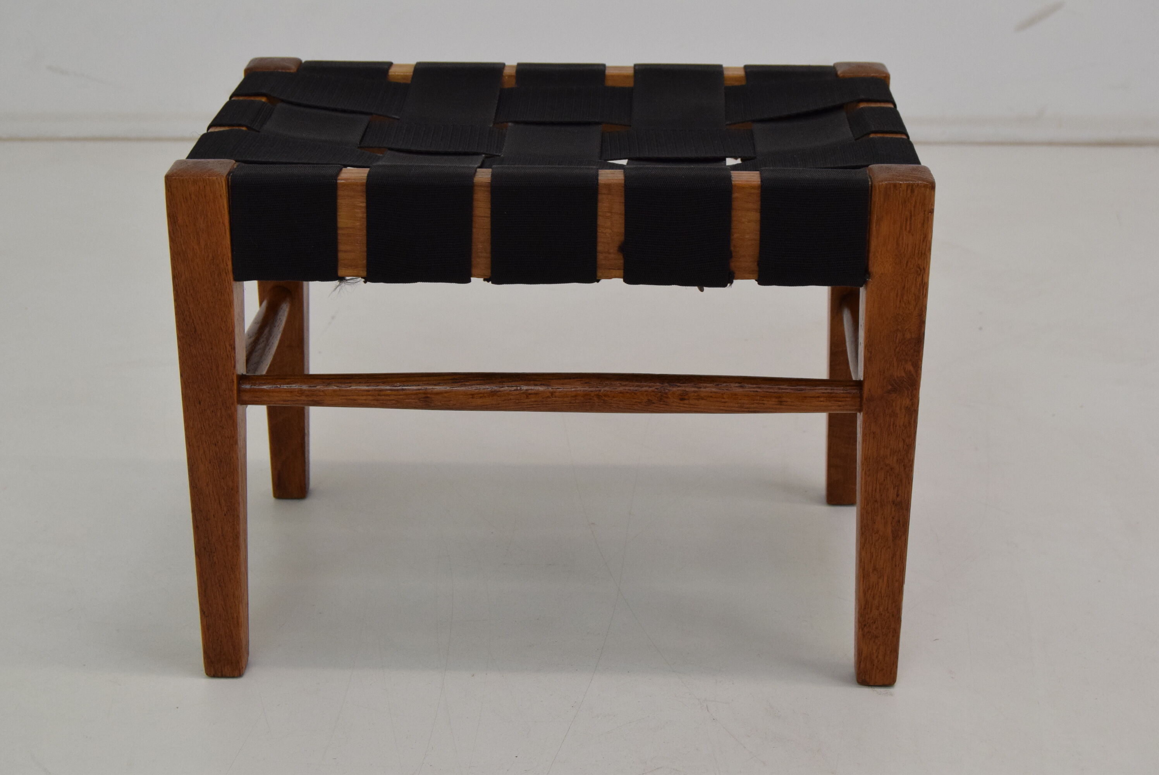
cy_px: 388
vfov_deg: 20.2
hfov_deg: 29.8
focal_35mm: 68
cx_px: 580
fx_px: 2175
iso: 1600
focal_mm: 45
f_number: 9
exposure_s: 1/320
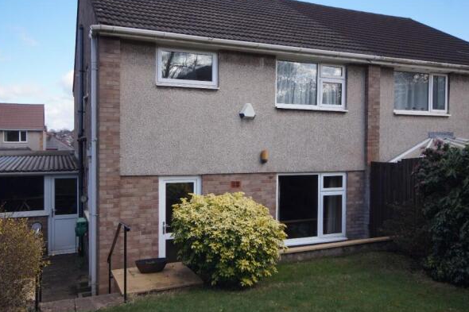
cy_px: 150
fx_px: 391
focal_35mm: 30
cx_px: 227
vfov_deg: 43.6
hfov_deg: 61.9
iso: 100
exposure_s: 1/160
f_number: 5.6
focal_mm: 18
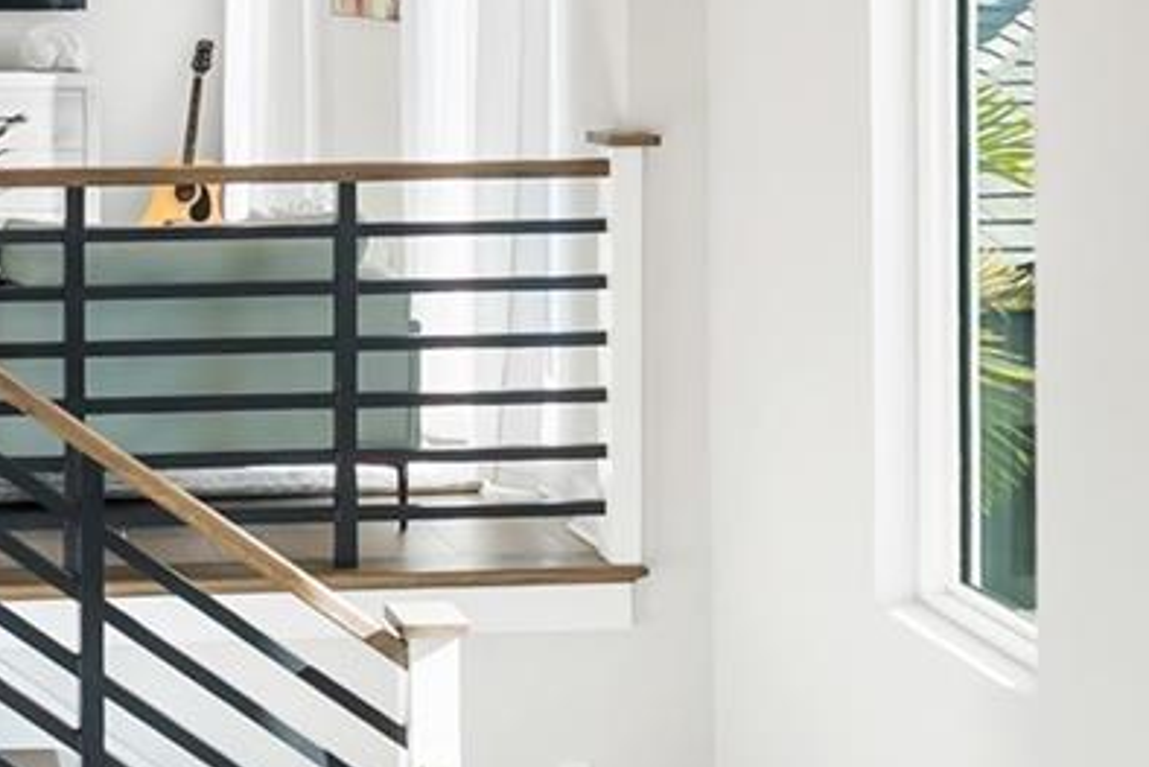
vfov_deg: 20.0
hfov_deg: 28.2
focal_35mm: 65
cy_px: -90
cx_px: -105
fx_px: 2075
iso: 160
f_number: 2.8
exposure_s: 1/250
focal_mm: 16
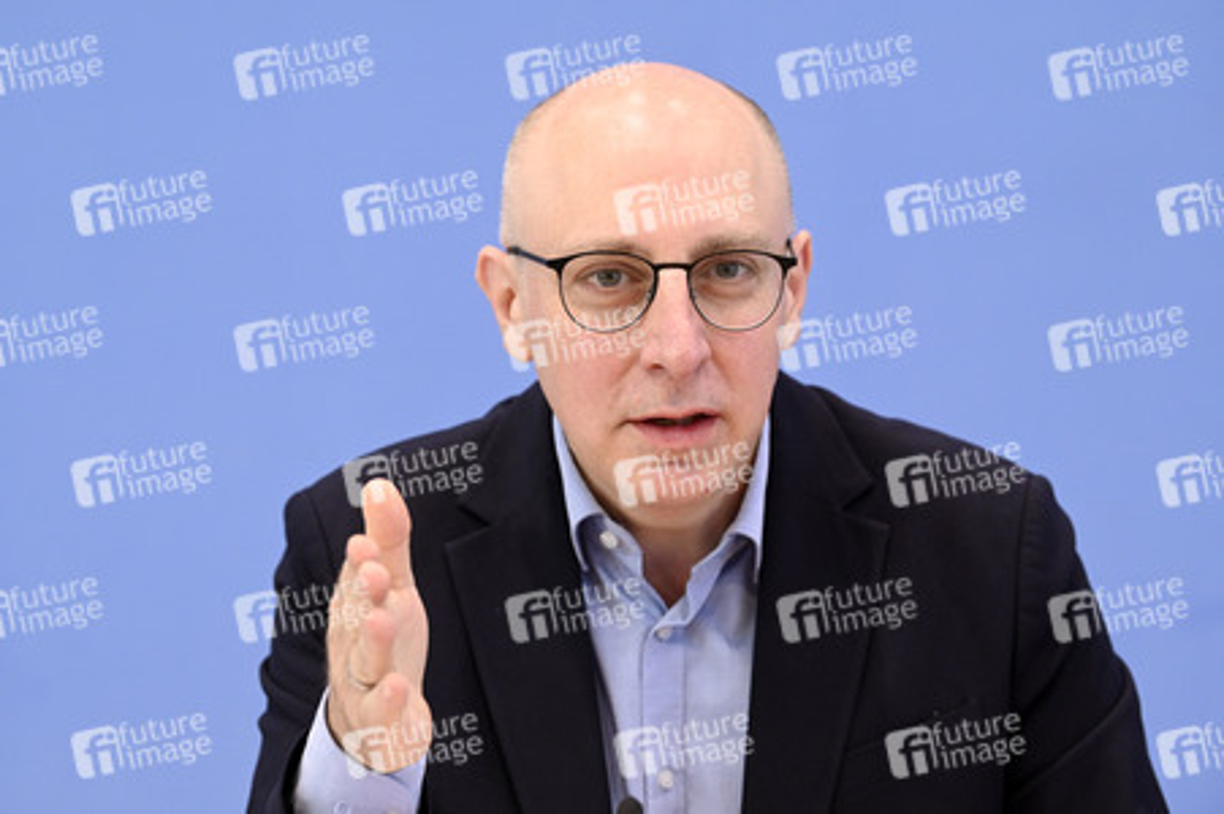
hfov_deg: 15.2
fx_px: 4587
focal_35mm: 135
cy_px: 407
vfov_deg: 10.1
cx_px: 612
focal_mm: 135
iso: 3200
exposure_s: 1/500
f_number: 5
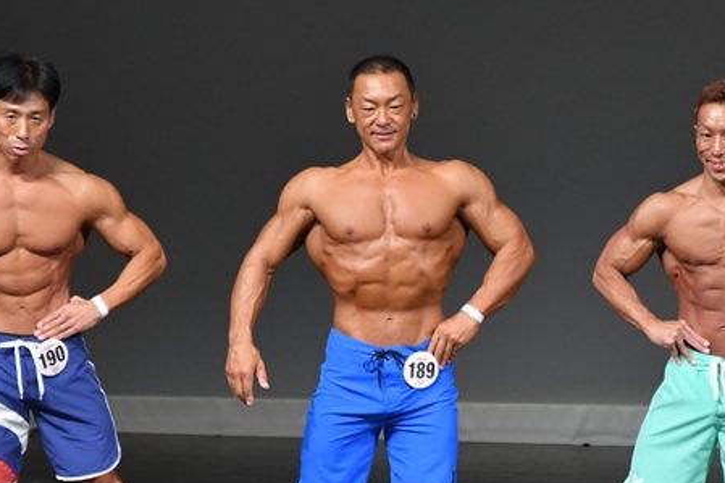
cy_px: 352
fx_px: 10951
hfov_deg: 3.8
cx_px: 605
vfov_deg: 2.5
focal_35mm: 544
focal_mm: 210
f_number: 5.6
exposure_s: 1/400
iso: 4000
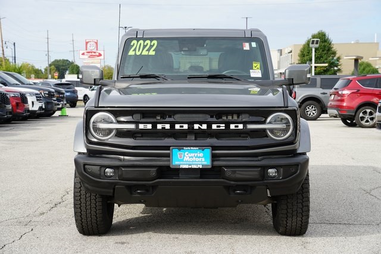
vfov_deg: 18.9
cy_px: 127
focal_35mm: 72
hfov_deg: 28.1
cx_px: 190
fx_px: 762
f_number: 10
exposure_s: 1/100
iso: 100
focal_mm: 72
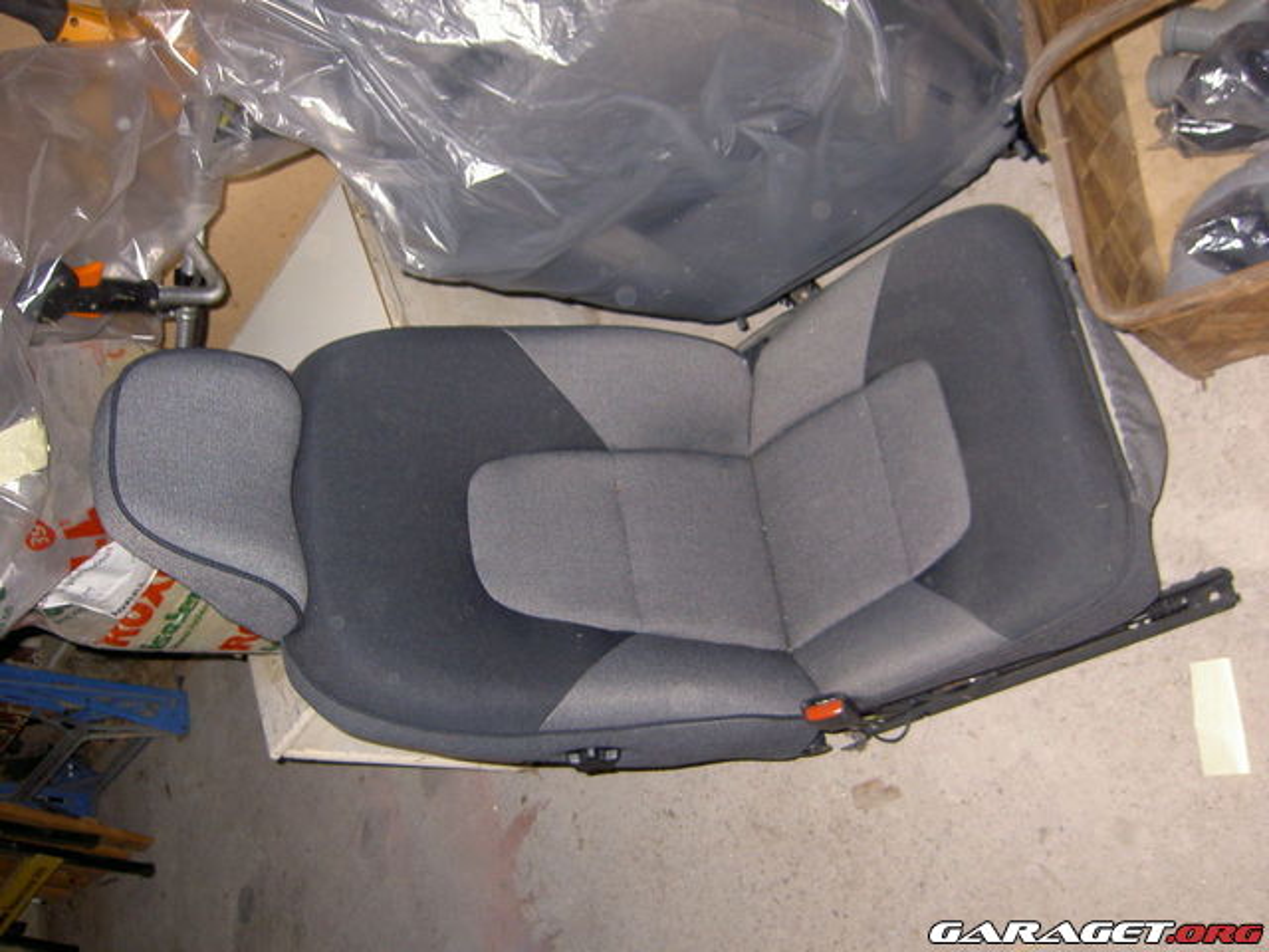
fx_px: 1246
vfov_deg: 41.8
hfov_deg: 54.0
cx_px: 634
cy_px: 476
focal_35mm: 34
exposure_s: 1/60
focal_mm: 5.6
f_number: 2.8
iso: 100
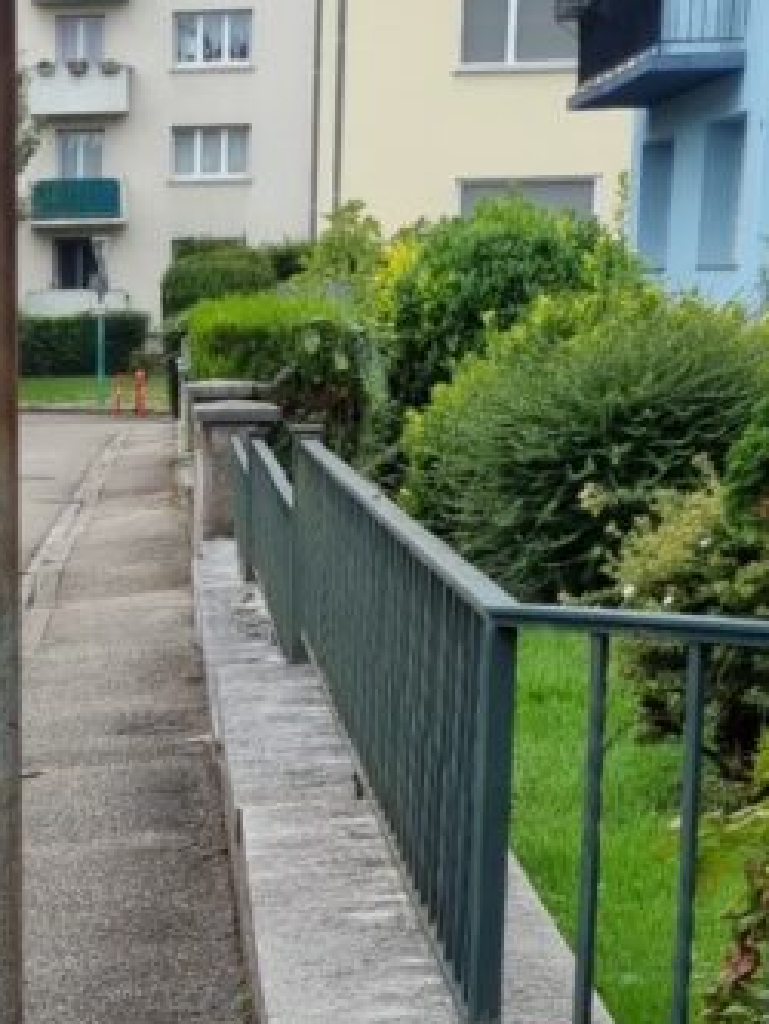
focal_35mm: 80
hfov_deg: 17.4
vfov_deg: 23.3
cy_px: 1058
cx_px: -215
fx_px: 2368
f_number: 1.8
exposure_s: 1/723
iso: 50
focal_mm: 5.4
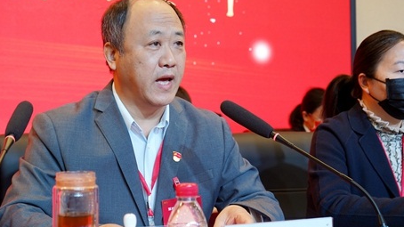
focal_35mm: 62
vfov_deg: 19.4
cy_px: 114
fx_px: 664
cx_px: 176
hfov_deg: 33.8
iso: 800
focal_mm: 48
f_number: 6.3
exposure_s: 1/80
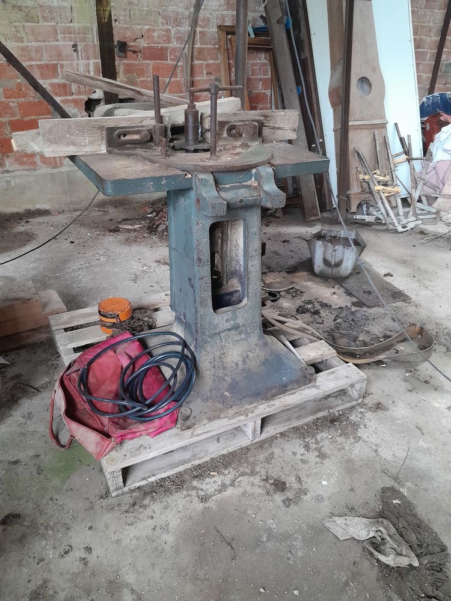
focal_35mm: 27
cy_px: 300
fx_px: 469
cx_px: 226
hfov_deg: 51.4
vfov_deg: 65.3
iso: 500
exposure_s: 1/60
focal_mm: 4
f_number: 1.8
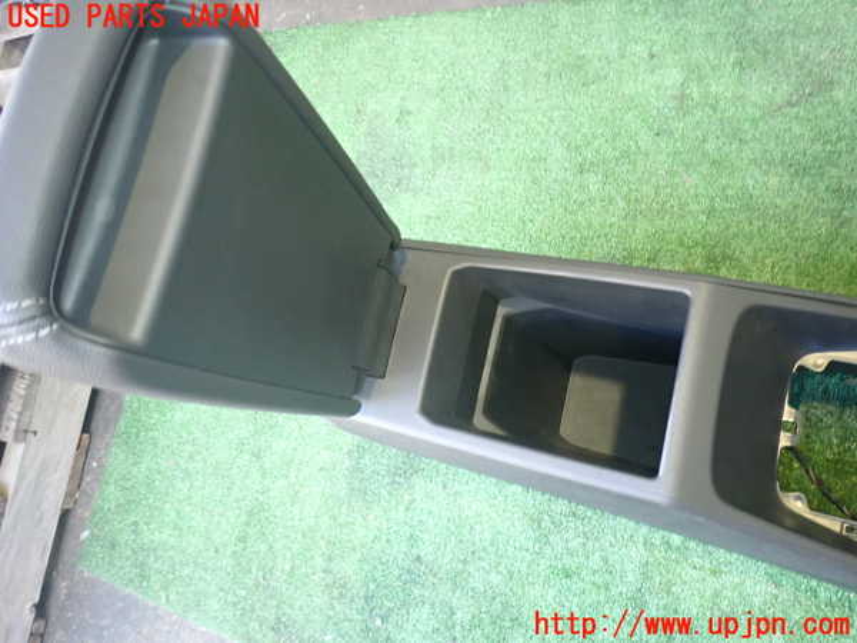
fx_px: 619
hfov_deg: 69.4
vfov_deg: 54.9
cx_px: 428
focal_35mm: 25
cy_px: 322
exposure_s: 1/30
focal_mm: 4.5
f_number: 2
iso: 400
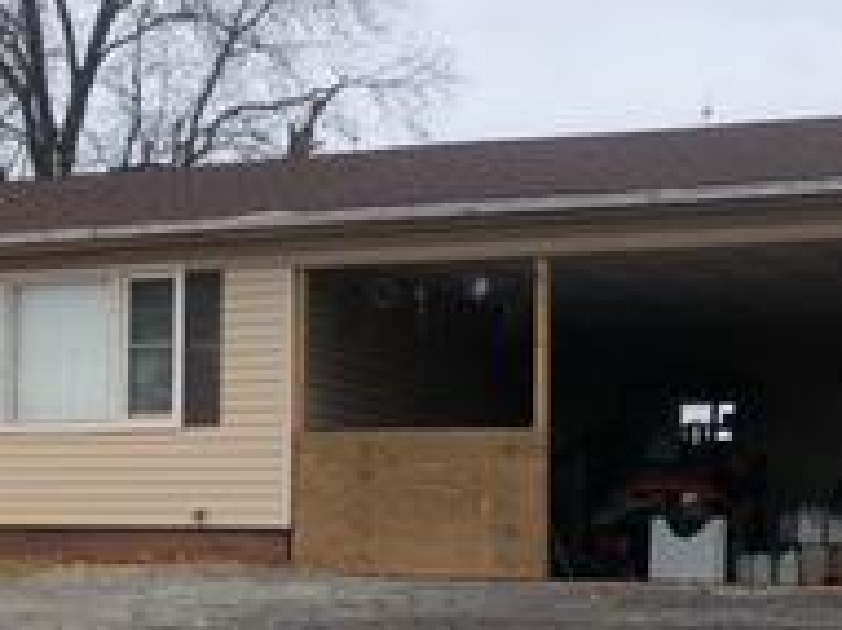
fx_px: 2285
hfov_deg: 20.6
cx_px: 132
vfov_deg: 15.7
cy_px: 454
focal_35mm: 94
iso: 20
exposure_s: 1/857
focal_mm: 4
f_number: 1.8
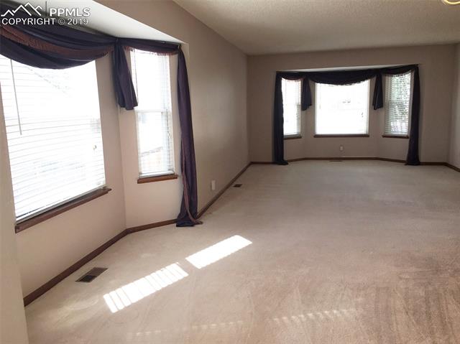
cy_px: 172
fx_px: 385
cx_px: 230
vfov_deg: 48.2
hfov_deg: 61.7
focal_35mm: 29
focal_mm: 4.15
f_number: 2.2
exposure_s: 1/120
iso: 32
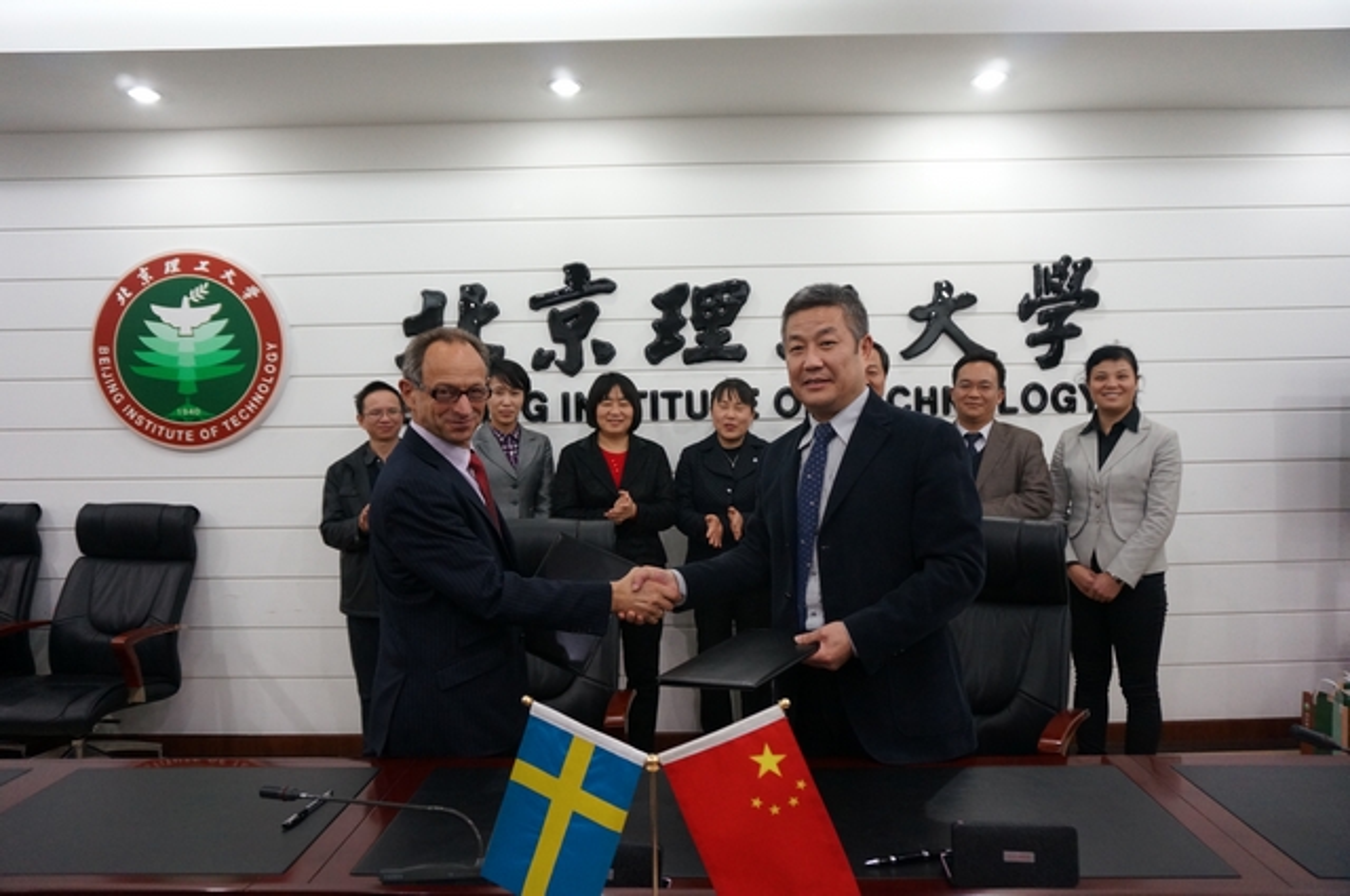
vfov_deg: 53.0
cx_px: 675
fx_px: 899
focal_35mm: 24
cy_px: 448
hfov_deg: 73.8
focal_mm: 16
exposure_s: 1/60
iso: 1250
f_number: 4
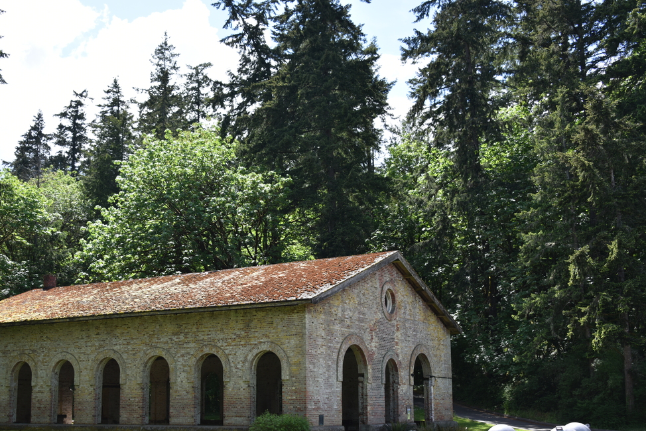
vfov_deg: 29.2
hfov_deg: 42.6
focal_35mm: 46
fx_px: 826
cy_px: 259
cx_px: 273
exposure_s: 1/200
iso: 100
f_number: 7.1
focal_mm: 35
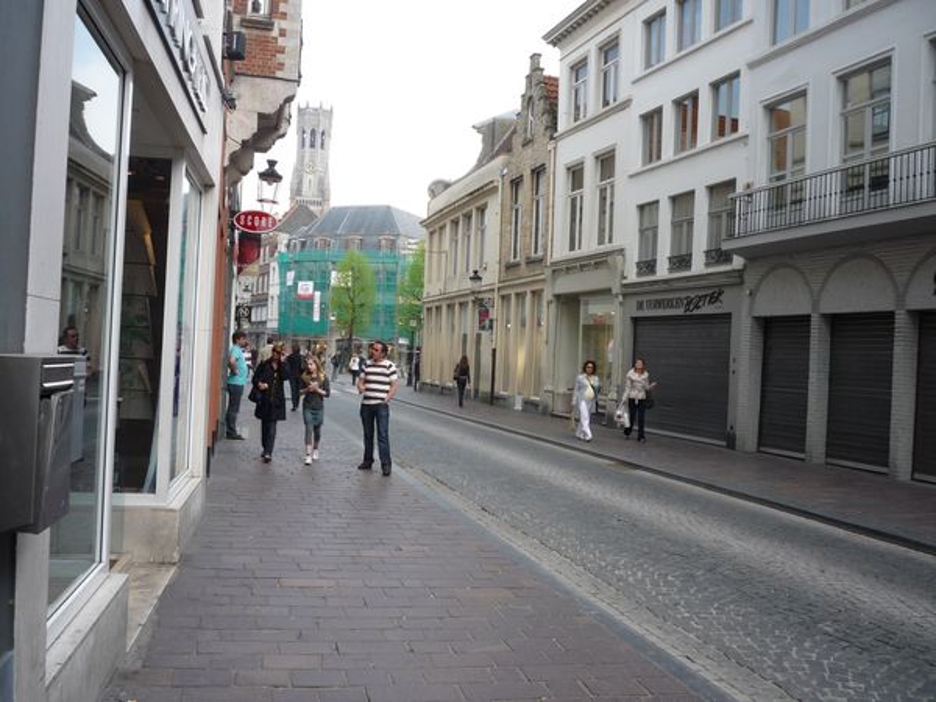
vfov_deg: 44.2
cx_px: 468
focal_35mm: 32
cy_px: 351
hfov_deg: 56.8
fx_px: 865
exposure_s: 1/200
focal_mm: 5.2
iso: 100
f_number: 4
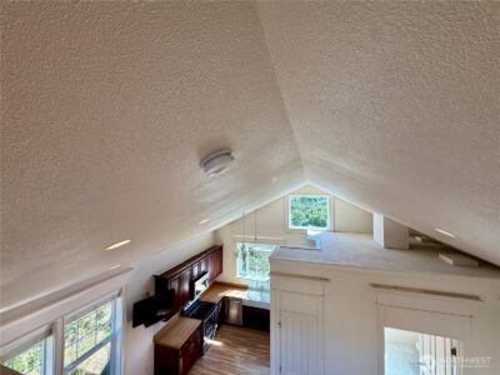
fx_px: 202
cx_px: 250
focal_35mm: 14
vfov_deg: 85.7
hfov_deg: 102.1
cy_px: 188
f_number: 2.2
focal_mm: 2.22
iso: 64
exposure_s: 1/130
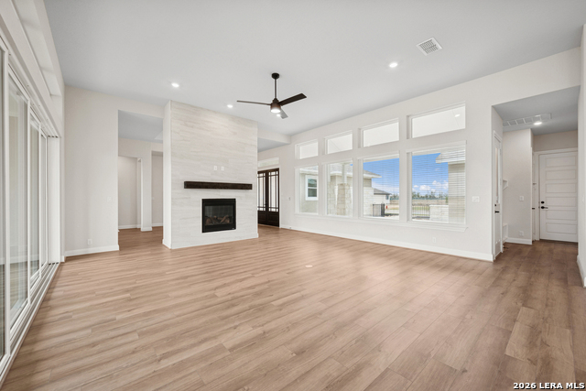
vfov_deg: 81.2
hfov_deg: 104.2
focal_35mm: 14
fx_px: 228
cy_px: 196
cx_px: 293
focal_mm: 14
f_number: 9
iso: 100
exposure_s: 1/13
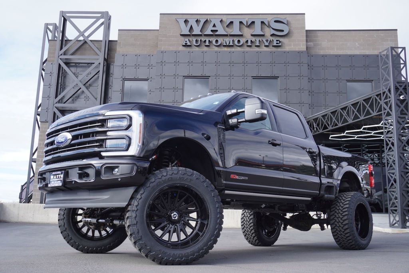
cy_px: 136
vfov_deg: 36.9
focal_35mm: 36
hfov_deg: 53.1
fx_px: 409
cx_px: 204
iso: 100
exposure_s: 1/125
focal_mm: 24
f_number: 6.3
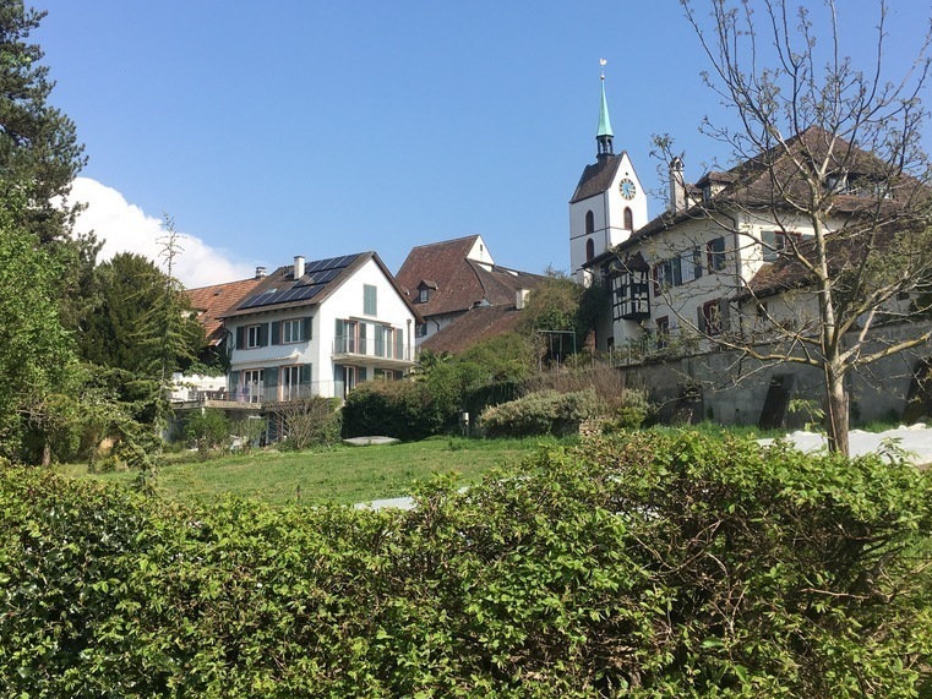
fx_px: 1050
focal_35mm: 39
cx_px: 460
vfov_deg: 36.6
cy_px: 252
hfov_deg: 47.9
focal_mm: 4.15
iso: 25
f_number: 2.2
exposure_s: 1/1221
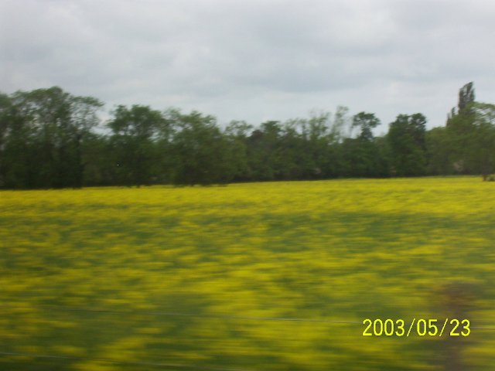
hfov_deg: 18.2
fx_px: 1544
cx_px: 248
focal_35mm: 108
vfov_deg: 13.7
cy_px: 186
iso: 100
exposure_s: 1/224
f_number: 4.72
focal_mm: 16.61
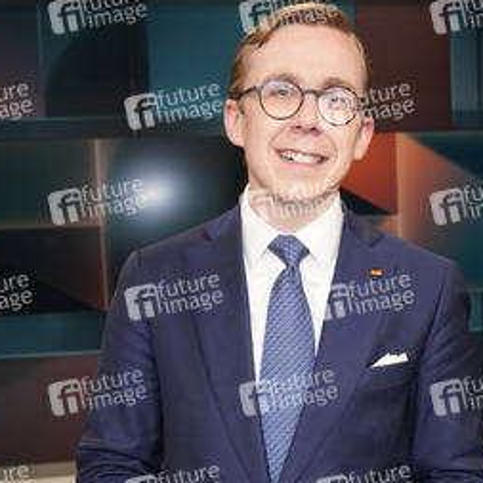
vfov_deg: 36.1
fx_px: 742
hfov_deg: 35.8
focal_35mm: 47
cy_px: 250
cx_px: 314
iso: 2000
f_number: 5.6
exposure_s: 1/125
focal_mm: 31
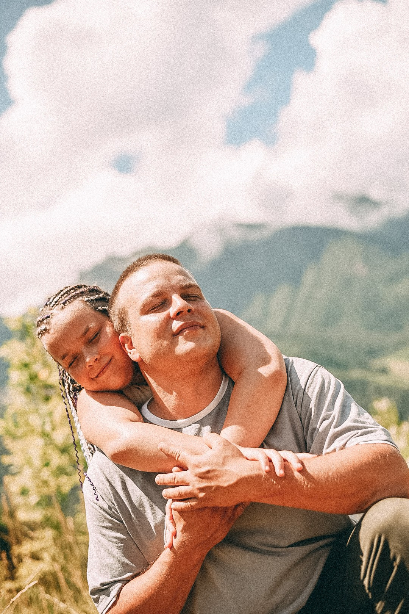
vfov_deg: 39.6
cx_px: 204
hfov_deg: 27.0
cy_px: 307
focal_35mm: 50
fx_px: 852
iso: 160
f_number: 2.8
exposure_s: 1/4000
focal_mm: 50
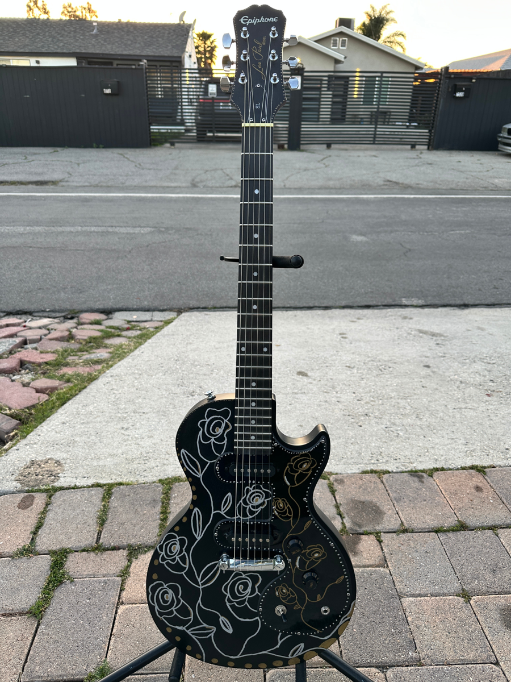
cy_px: 341
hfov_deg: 56.8
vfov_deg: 71.6
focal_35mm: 24
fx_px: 472
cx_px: 256
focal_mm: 6.86
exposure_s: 1/121
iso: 64
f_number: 1.78
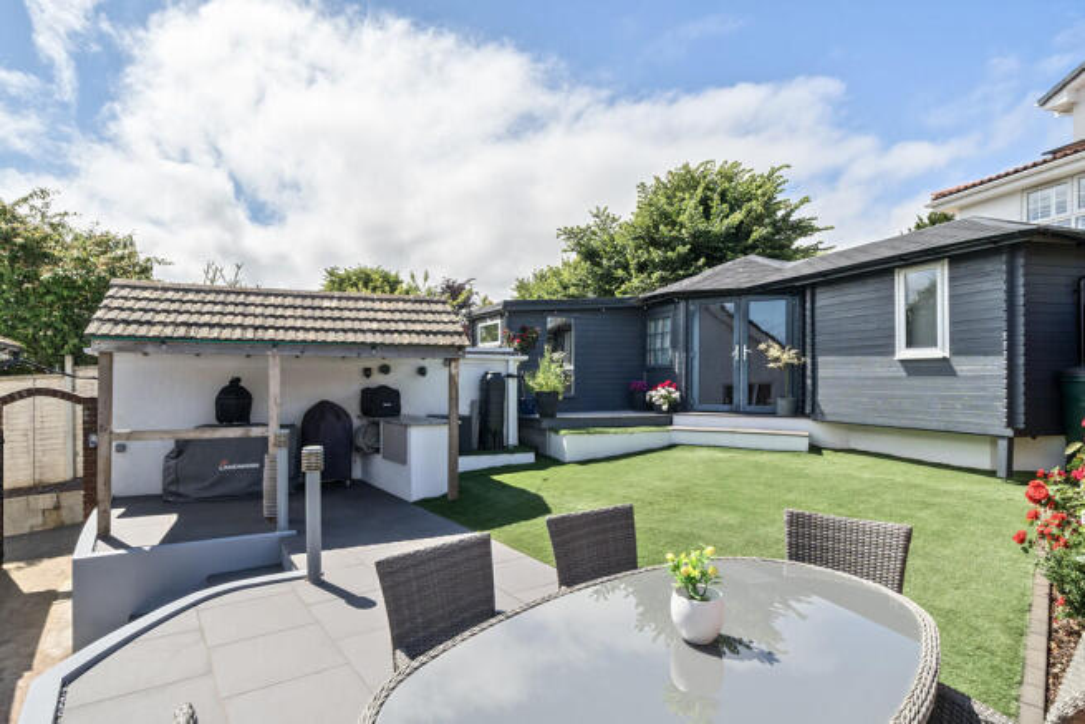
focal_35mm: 18
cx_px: 542
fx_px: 543
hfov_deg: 90.0
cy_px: 362
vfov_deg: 67.4
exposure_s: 1/640
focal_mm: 12
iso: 400
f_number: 8
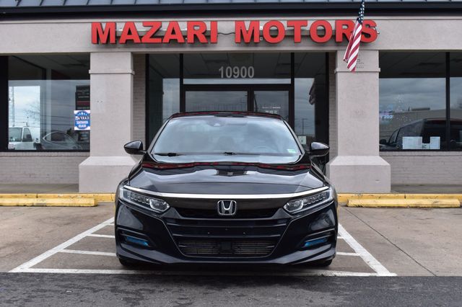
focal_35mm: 44
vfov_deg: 30.8
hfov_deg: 45.0
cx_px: 231
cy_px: 154
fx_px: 558
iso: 400
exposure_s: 1/125
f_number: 9
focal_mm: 29
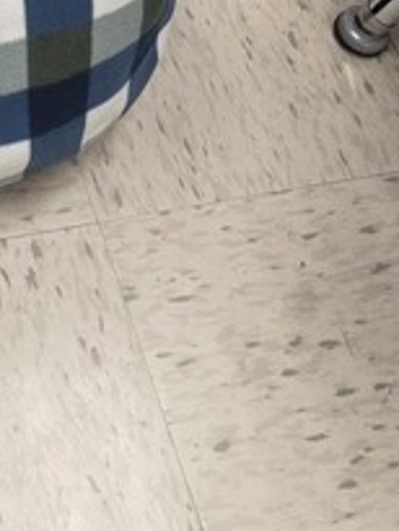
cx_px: -308
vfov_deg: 14.7
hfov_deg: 11.9
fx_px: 1766
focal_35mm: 115
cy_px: -464
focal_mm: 6.3
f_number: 1.7
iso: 200
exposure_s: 1/120
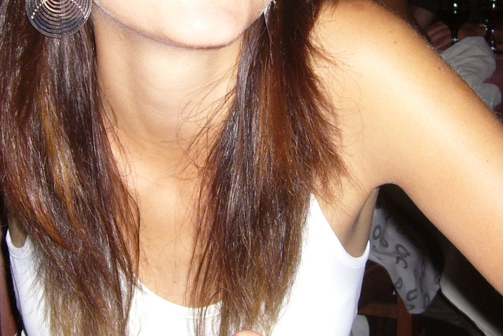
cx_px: 229
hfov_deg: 35.0
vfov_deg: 23.5
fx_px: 796
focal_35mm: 57
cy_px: 81
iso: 100
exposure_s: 1/60
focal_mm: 5.8
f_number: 2.8
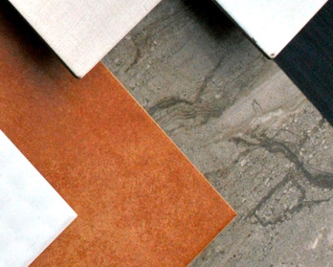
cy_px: -186
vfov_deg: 6.5
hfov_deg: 7.8
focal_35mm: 235
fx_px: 2315
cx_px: -389
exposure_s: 1/320
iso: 400
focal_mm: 29
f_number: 9
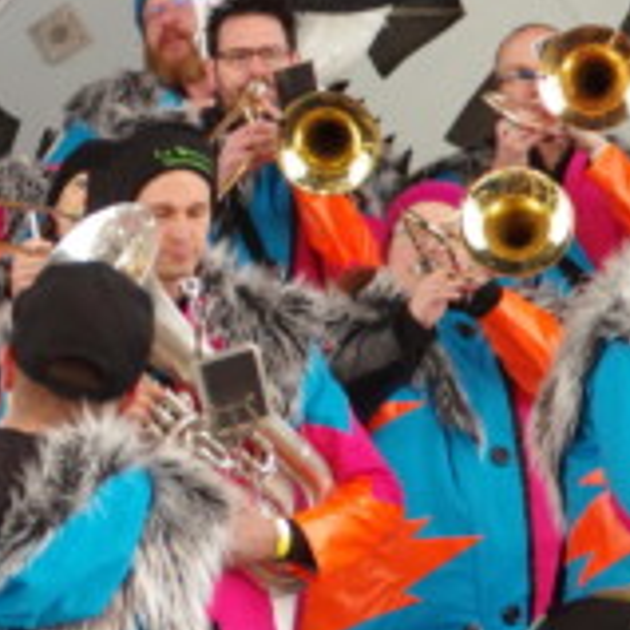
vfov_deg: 4.3
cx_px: -222
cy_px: 34
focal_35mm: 411
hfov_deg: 4.2
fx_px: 8470
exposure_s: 1/125
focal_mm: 103
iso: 3200
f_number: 8
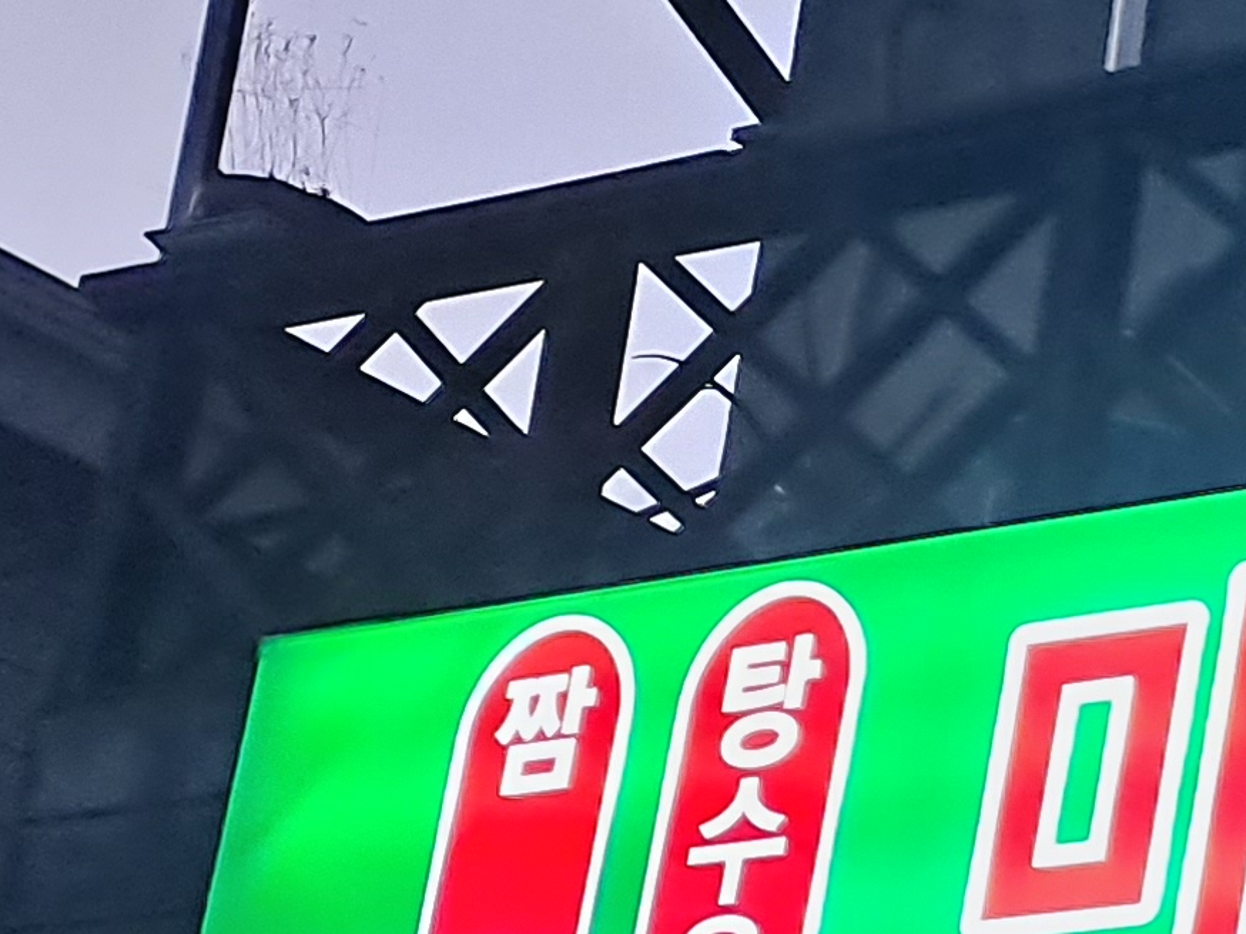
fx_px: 4570
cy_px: 1651
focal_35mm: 127
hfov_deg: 12.7
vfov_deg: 10.9
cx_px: 2807
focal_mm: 5.23
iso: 125
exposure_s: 1/60
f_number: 1.8
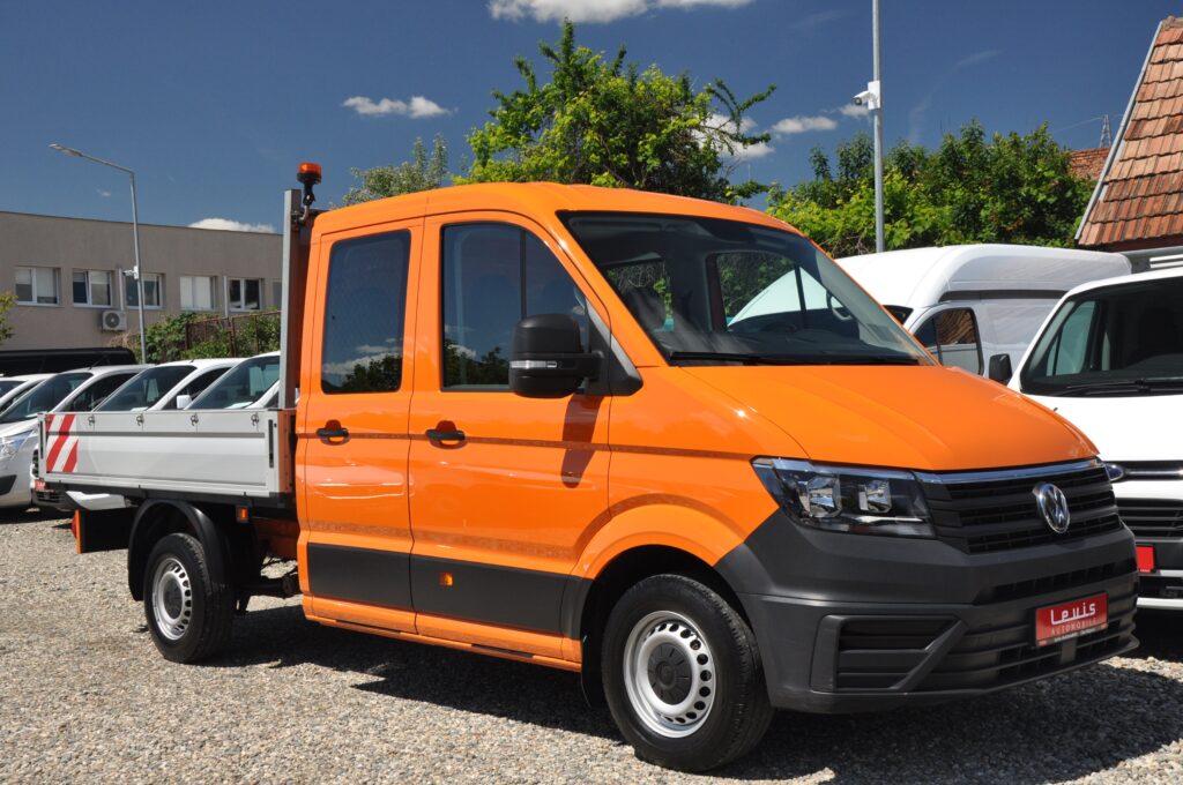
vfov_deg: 34.1
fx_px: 1280
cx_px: 592
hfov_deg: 49.6
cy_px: 392
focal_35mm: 39
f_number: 10
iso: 500
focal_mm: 26
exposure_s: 1/400
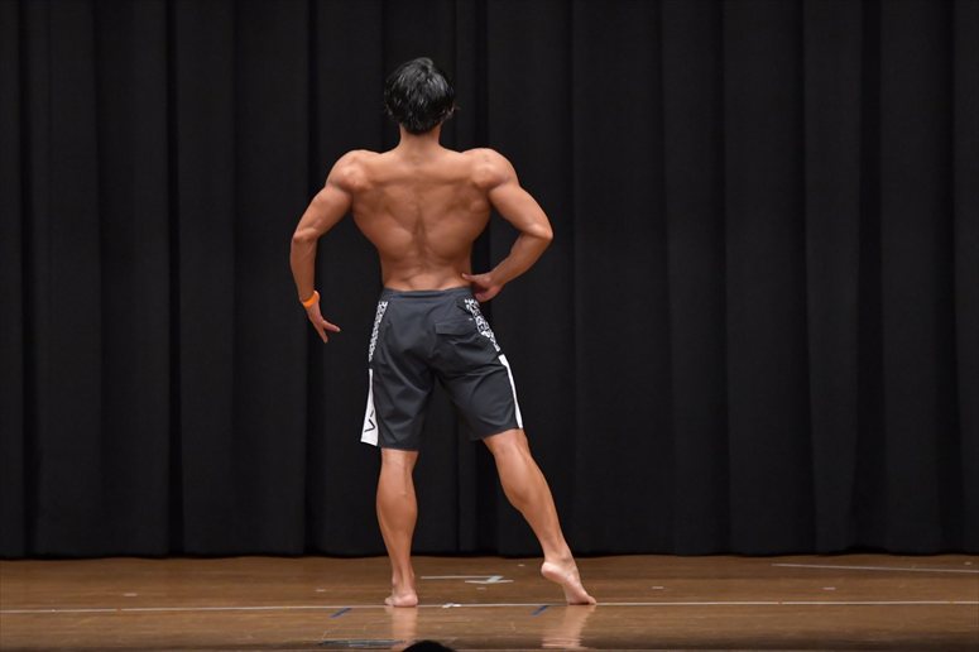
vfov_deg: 5.7
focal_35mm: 240
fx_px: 6524
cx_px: 490
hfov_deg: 8.6
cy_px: 326
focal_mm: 160
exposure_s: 1/400
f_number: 5.6
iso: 6400
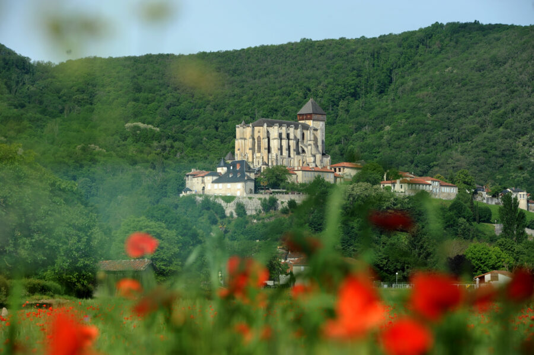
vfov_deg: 9.8
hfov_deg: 14.7
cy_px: 178
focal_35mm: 140
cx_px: 267
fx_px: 2075
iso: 200
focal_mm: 140
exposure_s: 1/500
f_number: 8
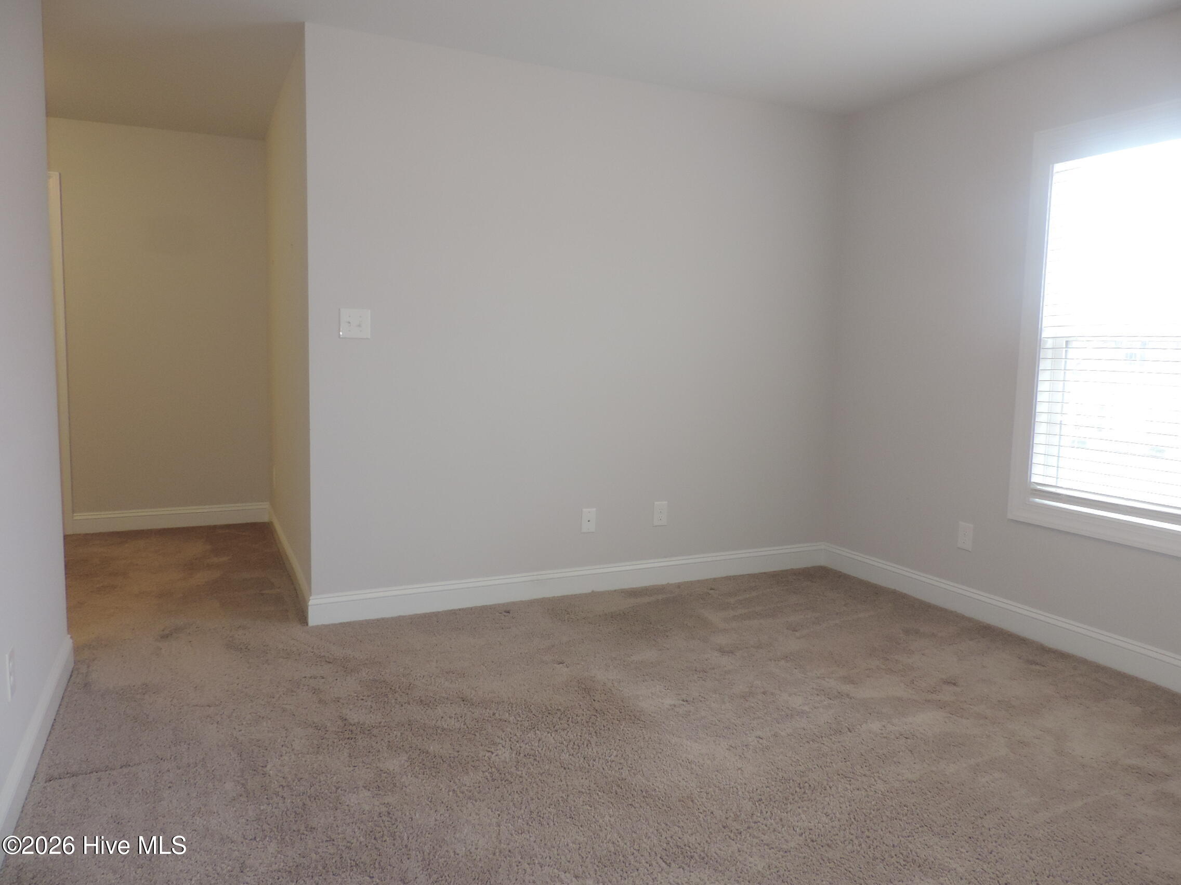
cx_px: 590
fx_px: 819
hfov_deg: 71.6
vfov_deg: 56.8
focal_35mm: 24
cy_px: 442
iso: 250
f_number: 3
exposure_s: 1/40
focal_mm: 4.3
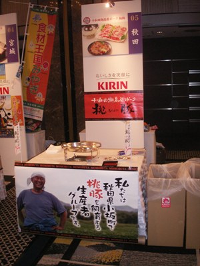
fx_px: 285
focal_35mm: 37
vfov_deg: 50.1
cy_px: 133
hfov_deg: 38.7
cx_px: 100
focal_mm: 7.7
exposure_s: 1/40
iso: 160
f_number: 3.5
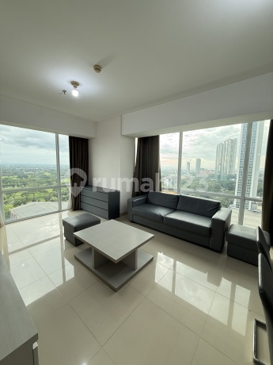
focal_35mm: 14
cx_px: 136
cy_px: 182
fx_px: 147
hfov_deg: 85.7
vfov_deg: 102.1
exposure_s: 1/99
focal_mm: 2.22
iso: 125
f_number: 2.2
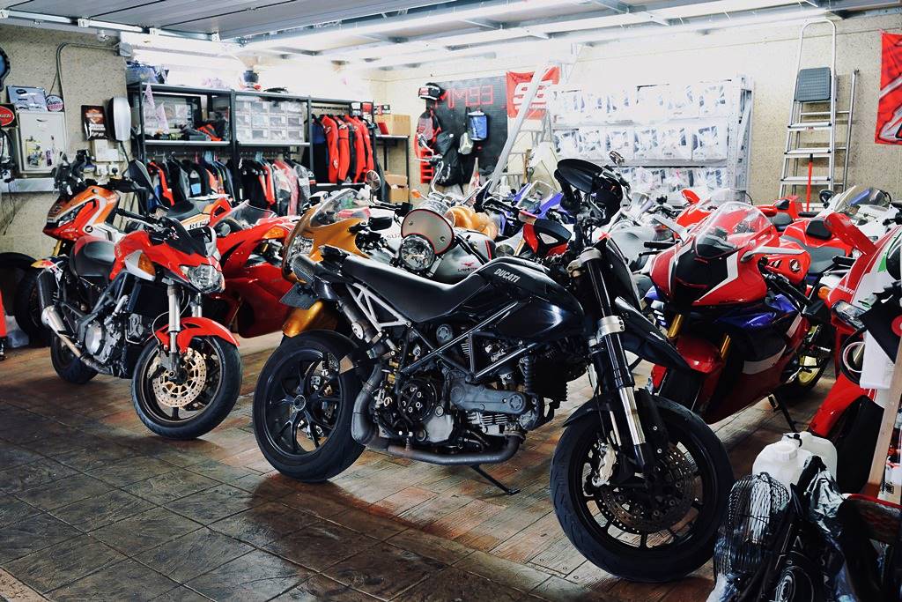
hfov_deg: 57.2
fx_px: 827
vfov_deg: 40.0
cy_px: 301
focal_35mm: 33
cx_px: 451
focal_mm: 33
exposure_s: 1/15
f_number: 4
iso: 800
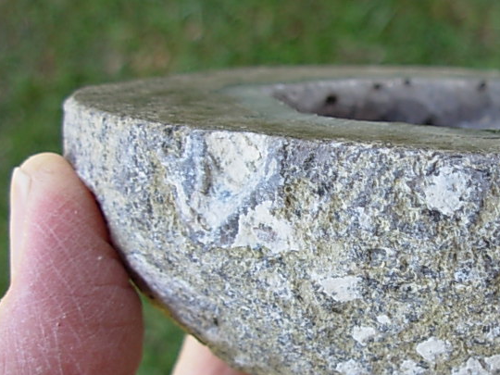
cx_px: 465
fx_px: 1040
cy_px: 259
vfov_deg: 20.3
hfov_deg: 26.0
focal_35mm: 72
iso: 50
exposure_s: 1/87.9
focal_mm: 6.3
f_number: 2.9
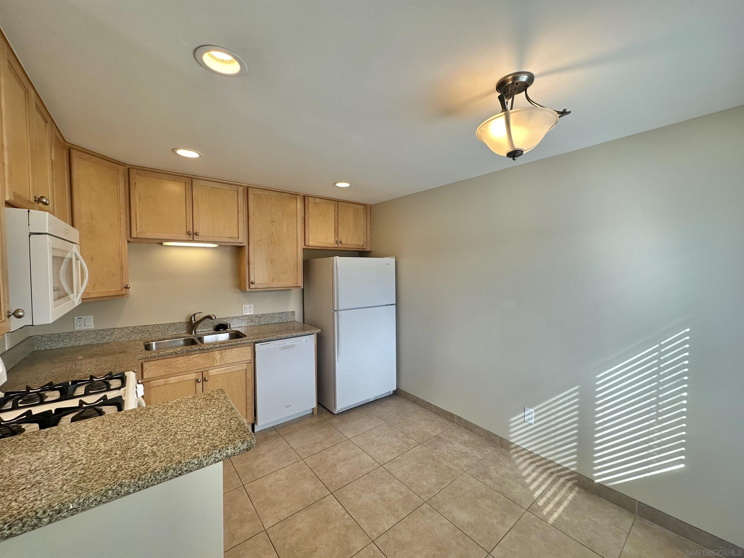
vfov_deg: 85.7
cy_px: 279
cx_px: 372
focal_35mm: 14
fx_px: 301
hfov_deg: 102.1
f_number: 2.2
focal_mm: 2.22
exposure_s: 1/118
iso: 64
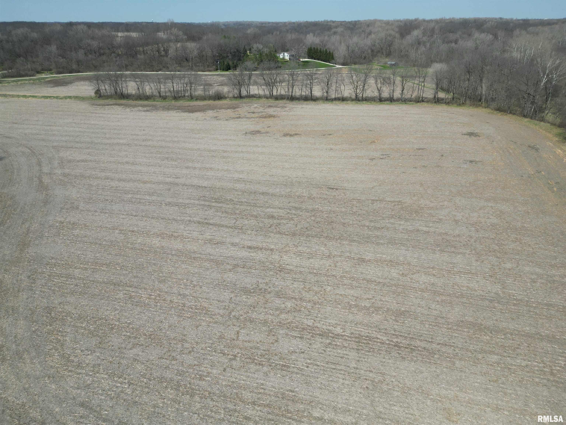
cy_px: 212
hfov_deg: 71.6
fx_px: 392
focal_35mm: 24
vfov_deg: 56.8
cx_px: 283
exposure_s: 1/3000
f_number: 1.7
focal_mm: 6.72
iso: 100
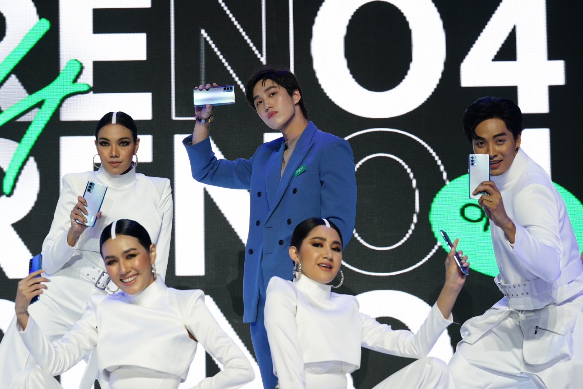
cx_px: 292
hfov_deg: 13.9
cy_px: 194
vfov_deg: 9.3
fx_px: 2397
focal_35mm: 148
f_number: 7.1
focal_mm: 148
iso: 3200
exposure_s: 1/200
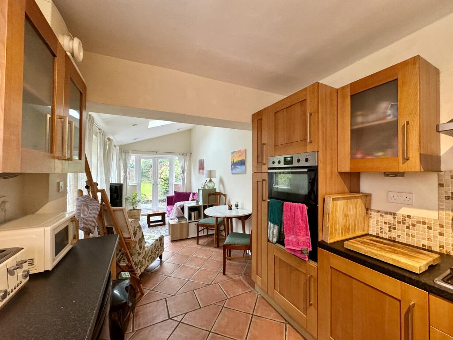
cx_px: 226
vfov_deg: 85.7
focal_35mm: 14
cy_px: 170
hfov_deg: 102.1
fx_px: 183
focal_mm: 2.22
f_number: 2.2
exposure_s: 1/50
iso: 320
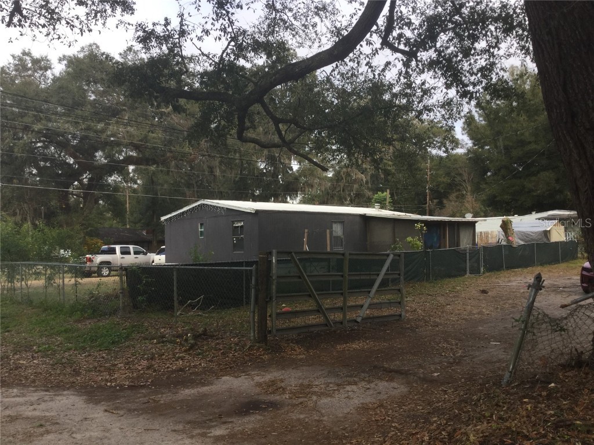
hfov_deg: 58.4
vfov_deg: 45.4
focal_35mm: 31
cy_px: 222
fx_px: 532
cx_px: 297
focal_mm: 3.3
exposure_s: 1/267
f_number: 2.4
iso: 25
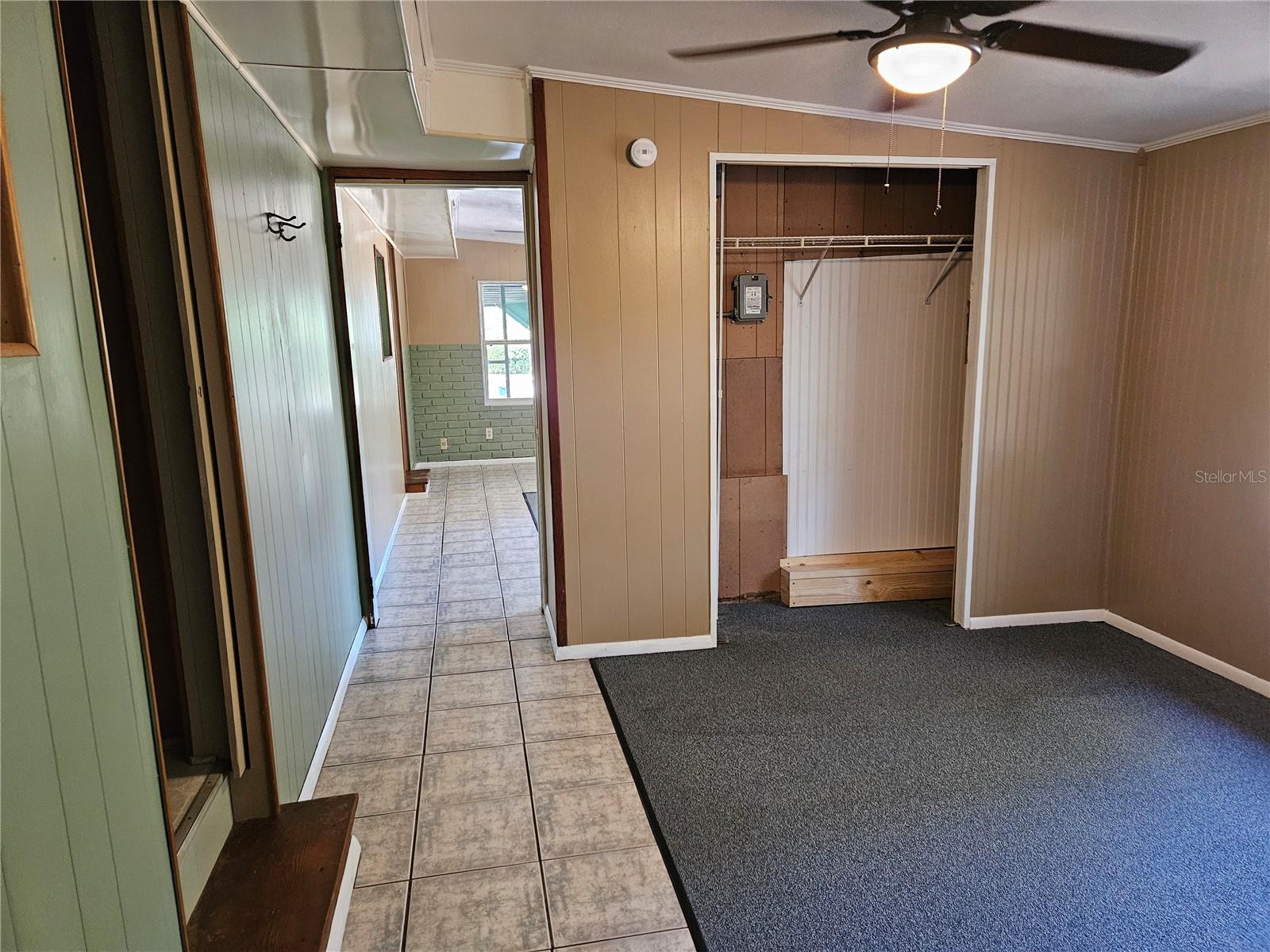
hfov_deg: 73.9
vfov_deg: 58.9
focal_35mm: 23
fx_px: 844
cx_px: 635
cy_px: 476
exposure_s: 1/120
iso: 1000
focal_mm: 5.4
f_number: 1.8
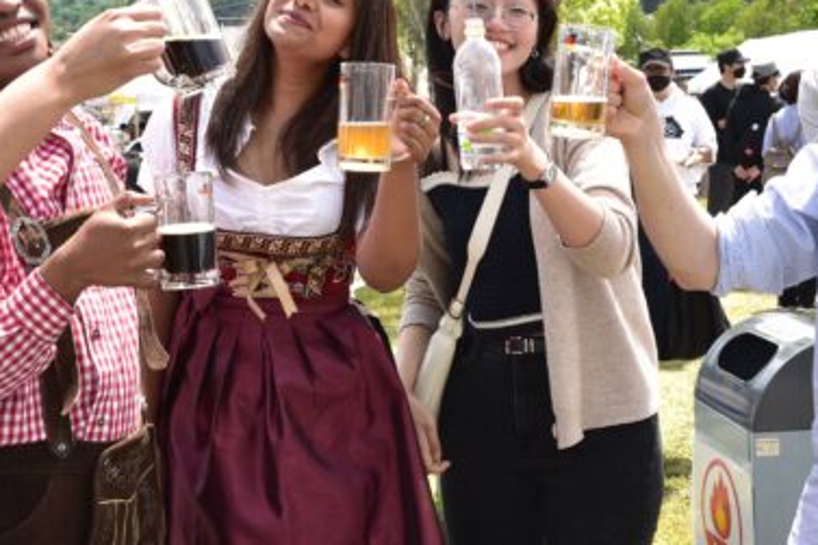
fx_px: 1544
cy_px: 48
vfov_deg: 19.6
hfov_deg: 29.7
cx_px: 380
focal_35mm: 68
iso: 250
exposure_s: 1/200
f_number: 11
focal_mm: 32
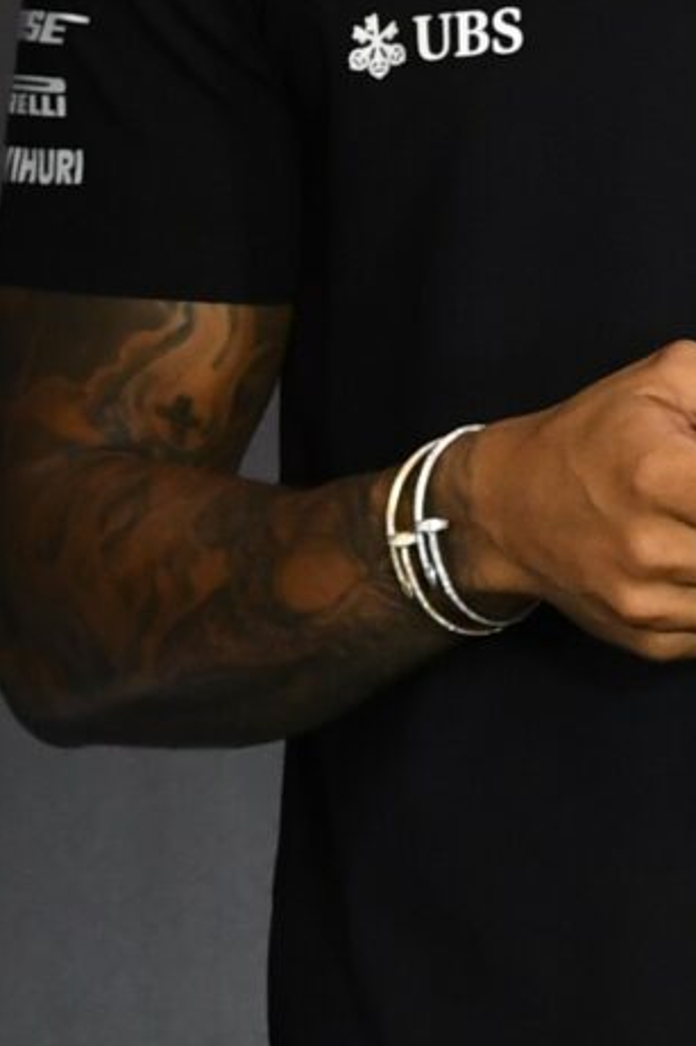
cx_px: 748
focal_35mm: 306
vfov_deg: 6.7
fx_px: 8873
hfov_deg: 4.5
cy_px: 522
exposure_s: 1/80
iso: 1000
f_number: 4.5
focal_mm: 135
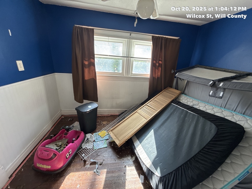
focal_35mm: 14
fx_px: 102
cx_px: 126
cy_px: 94
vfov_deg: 85.7
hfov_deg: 102.1
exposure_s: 1/99
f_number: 2.2
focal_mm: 2.22
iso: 160
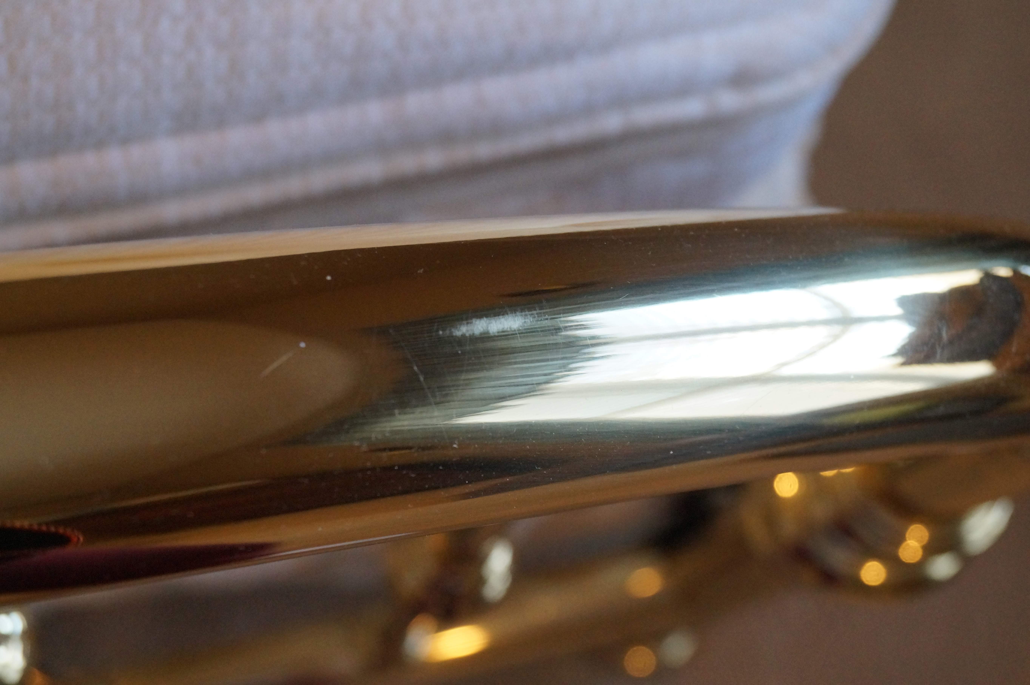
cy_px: 342
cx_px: 515
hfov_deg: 33.4
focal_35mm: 60
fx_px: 1716
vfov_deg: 22.6
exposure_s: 1/160
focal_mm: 40
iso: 2000
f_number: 5
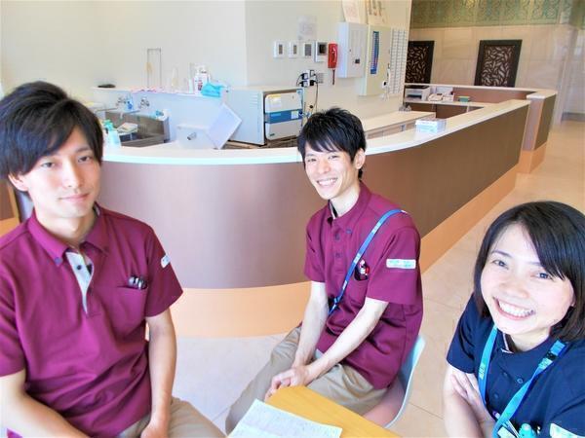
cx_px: 292
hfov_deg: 67.3
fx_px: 439
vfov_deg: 53.1
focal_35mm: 26
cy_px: 219
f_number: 3.2
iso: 80
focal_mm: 4.6
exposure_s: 1/40
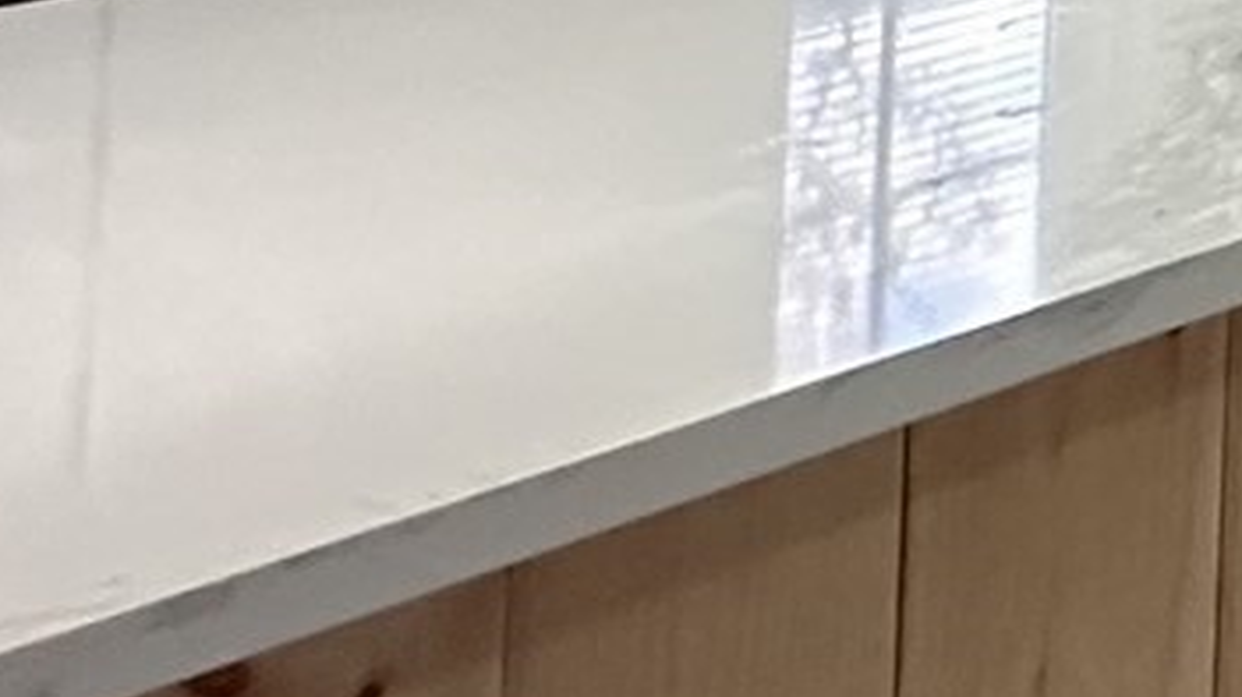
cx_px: 2749
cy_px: -984
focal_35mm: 89
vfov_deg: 11.3
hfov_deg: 16.0
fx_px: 2929
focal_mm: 2.22
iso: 250
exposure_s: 1/120
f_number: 2.2
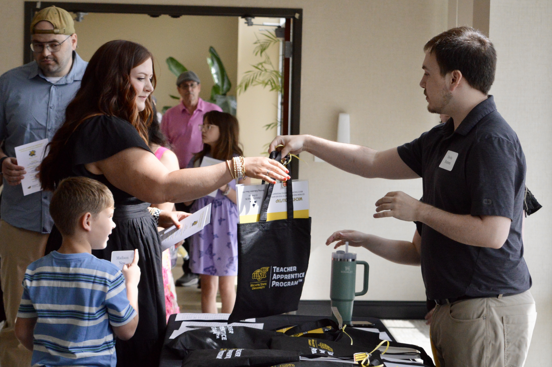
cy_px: 184
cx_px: 276
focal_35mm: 82
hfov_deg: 24.6
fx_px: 1264
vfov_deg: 16.5
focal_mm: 55
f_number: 5.6
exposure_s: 1/500
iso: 2000
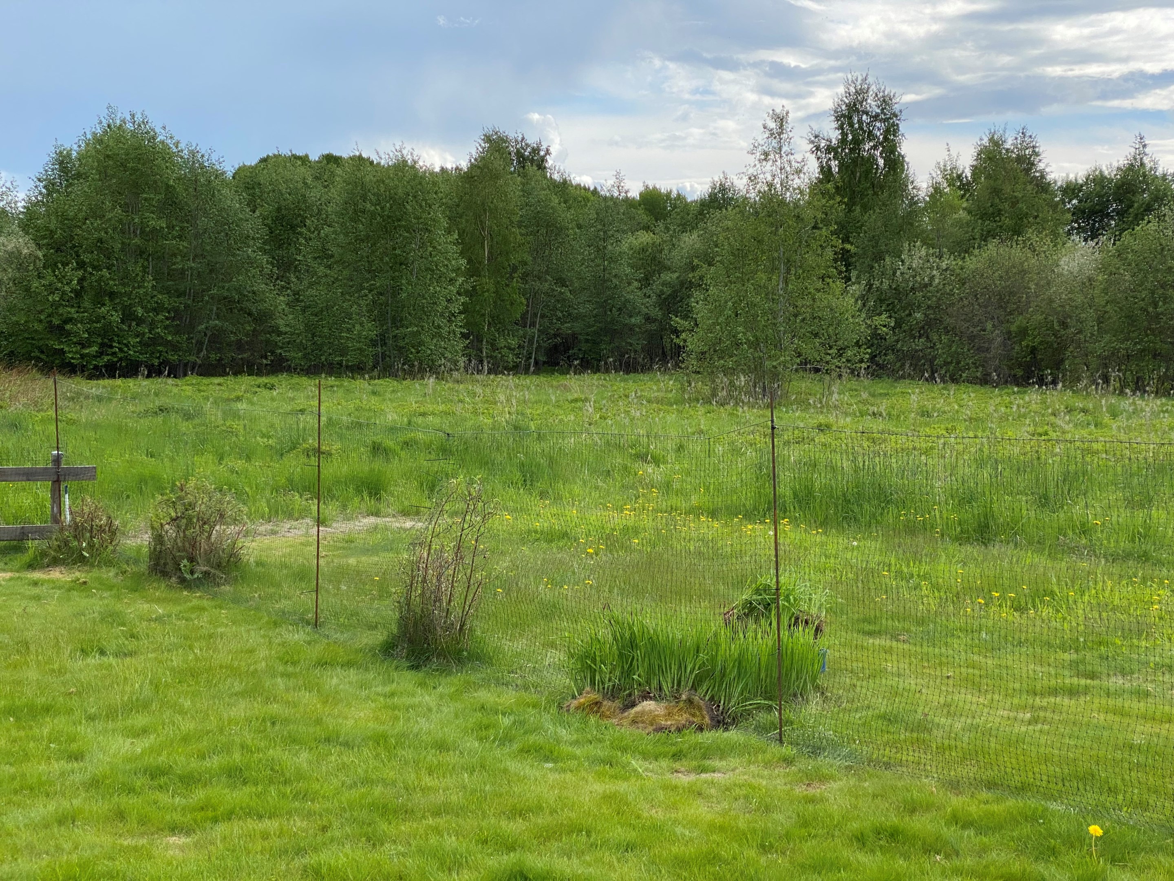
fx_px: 1764
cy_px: 440
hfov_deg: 36.8
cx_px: 587
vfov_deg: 28.0
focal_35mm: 52
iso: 20
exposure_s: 1/1295
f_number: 2
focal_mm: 6
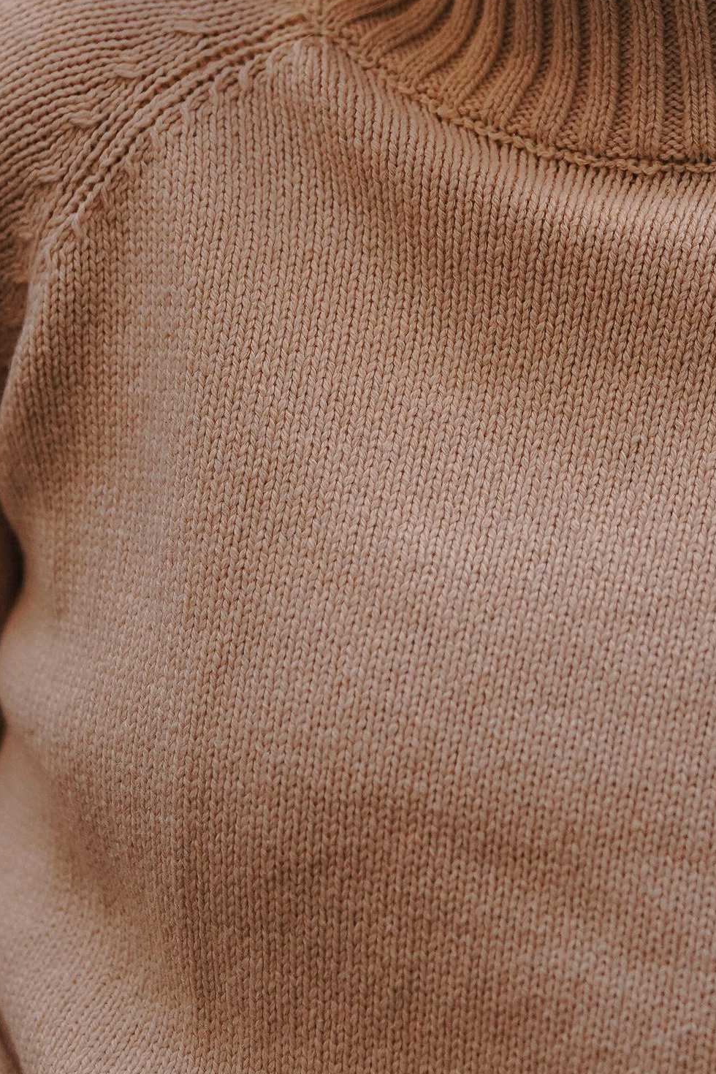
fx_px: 6622
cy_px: 319
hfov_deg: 6.2
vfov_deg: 9.3
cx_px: 758
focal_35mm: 222
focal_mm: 85
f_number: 1.6
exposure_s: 1/1600
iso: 250
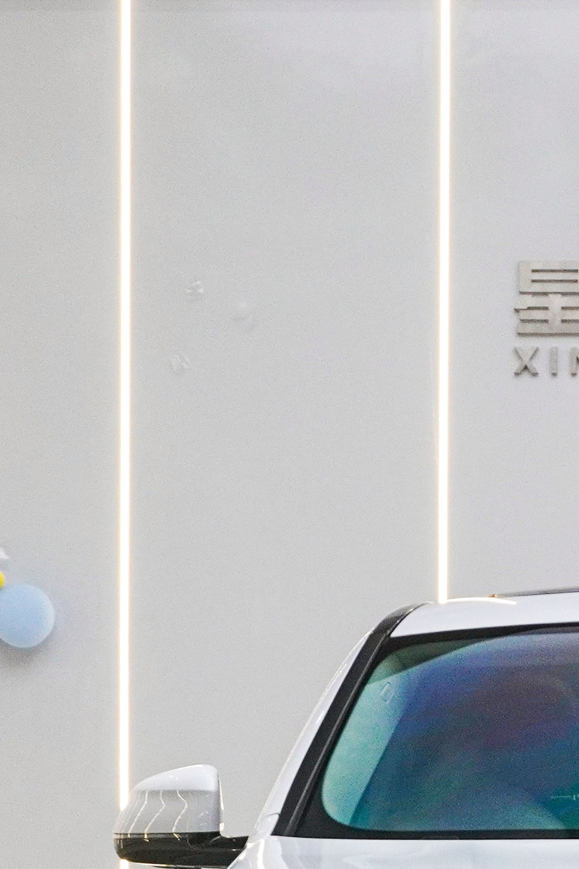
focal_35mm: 179
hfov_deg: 7.6
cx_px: 763
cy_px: 975
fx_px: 4318
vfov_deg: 11.3
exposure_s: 1/80
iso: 800
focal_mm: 34
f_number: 6.3
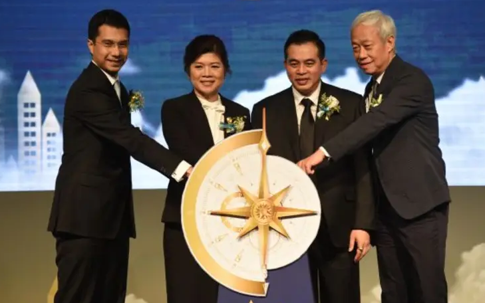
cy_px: 138
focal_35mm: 218
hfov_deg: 9.6
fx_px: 2882
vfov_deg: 6.0
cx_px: 253
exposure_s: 1/200
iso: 1000
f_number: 4.5
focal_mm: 200
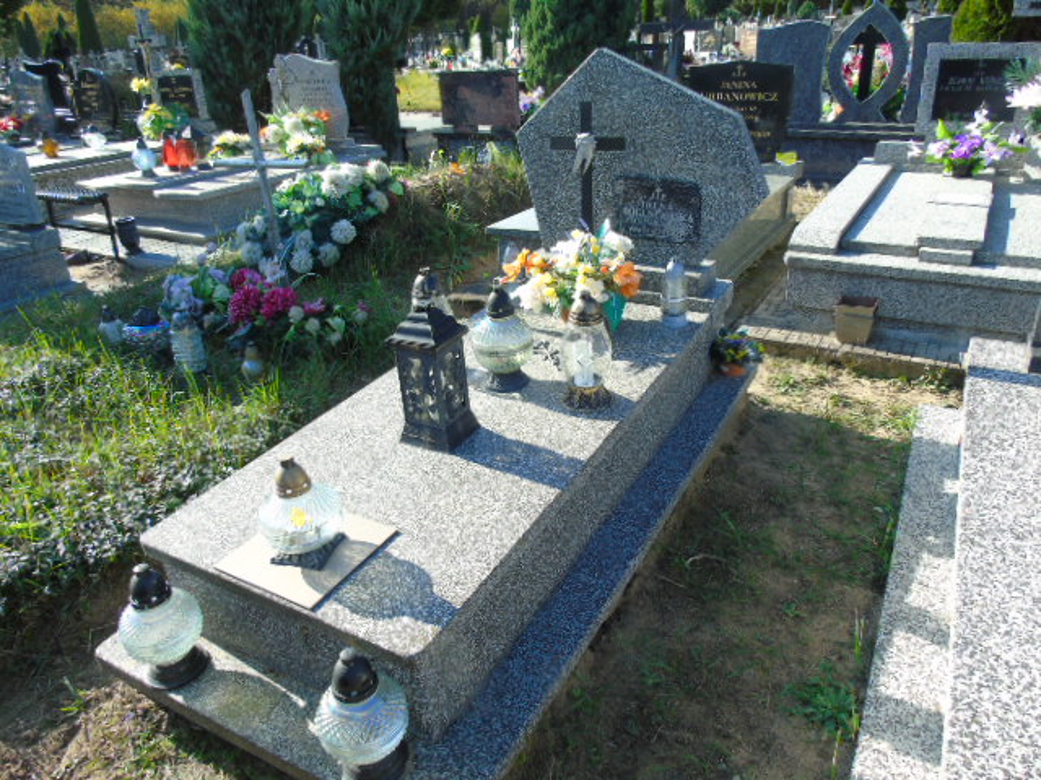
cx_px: 520
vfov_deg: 54.9
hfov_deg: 69.4
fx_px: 752
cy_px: 390
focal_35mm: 25
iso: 80
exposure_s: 1/250
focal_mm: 4.4
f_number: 3.4
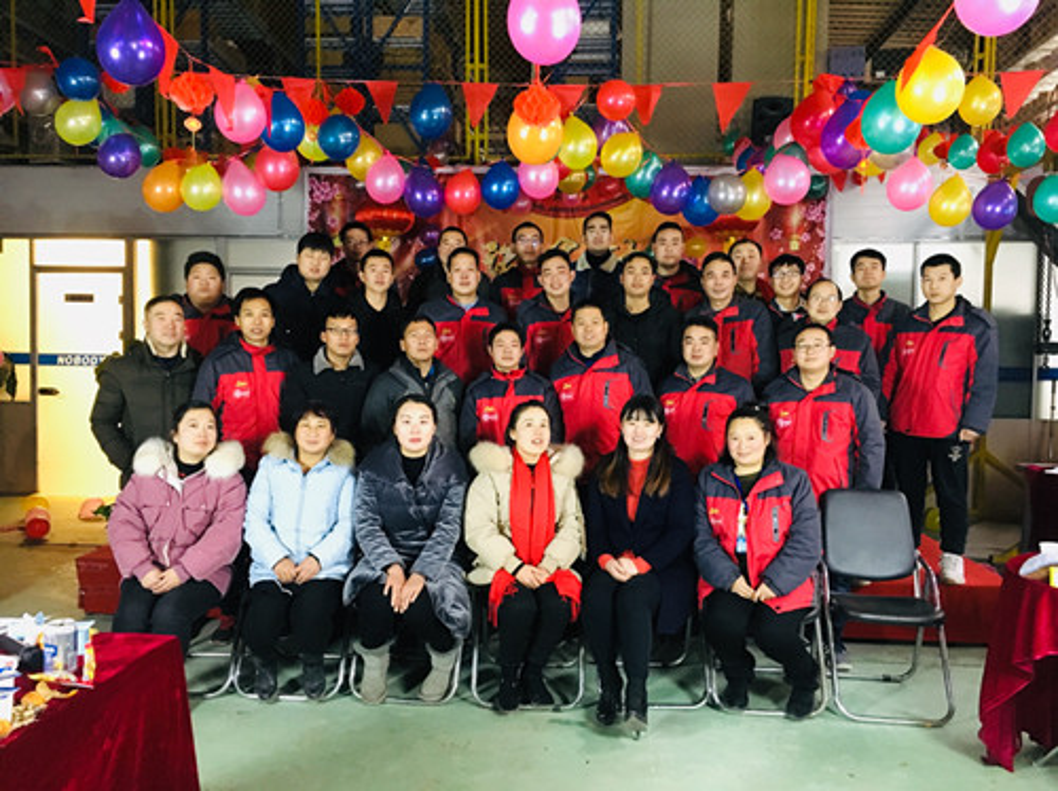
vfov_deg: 48.2
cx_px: 529
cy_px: 396
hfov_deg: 61.7
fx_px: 886
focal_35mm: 29
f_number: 2.2
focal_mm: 4.15
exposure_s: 1/17
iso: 320
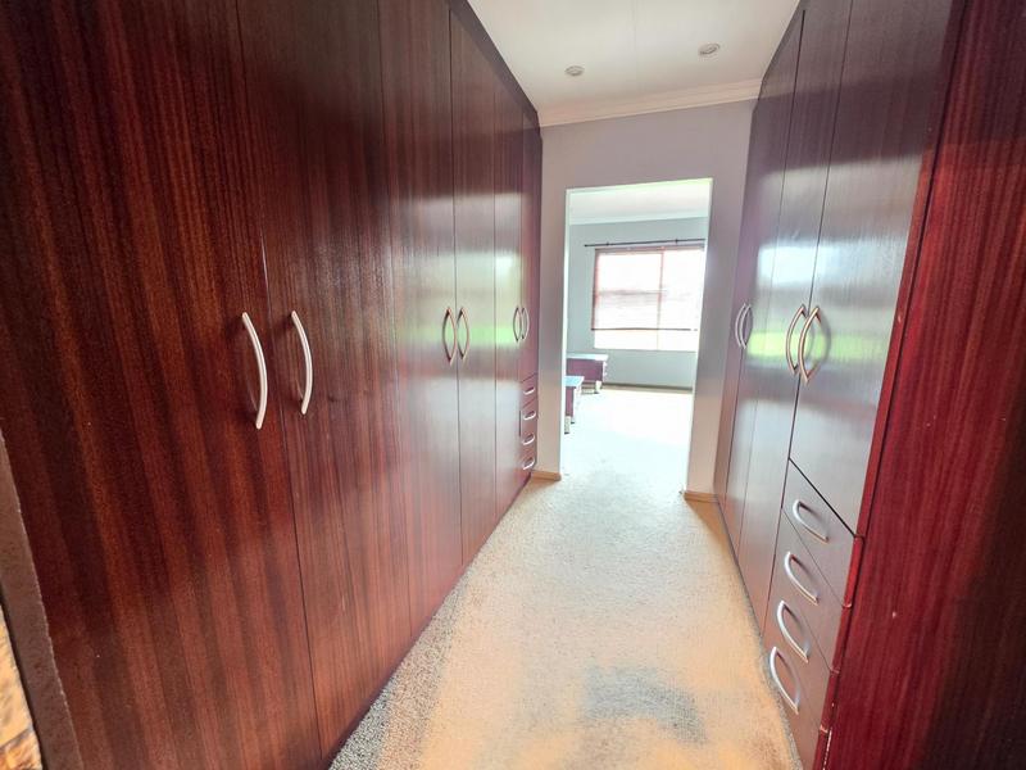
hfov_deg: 106.2
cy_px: 385
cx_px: 513
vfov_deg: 89.9
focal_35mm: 13
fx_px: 385
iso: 1250
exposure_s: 1/25
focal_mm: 2.2
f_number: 1.9
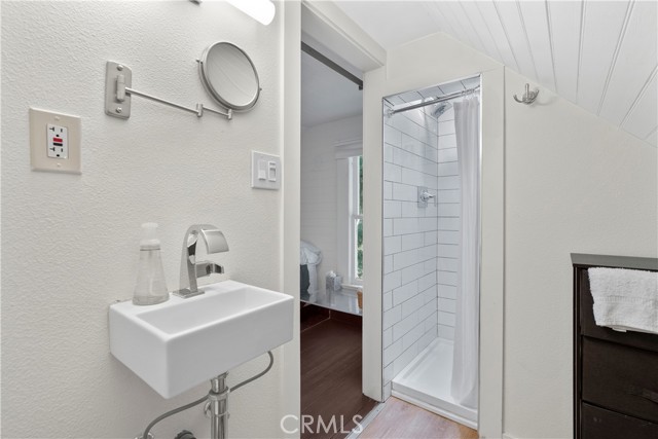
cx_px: 329
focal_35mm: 16
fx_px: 292
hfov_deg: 96.7
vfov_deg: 73.8
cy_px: 220
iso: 250
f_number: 5.6
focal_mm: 16
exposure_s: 1/15
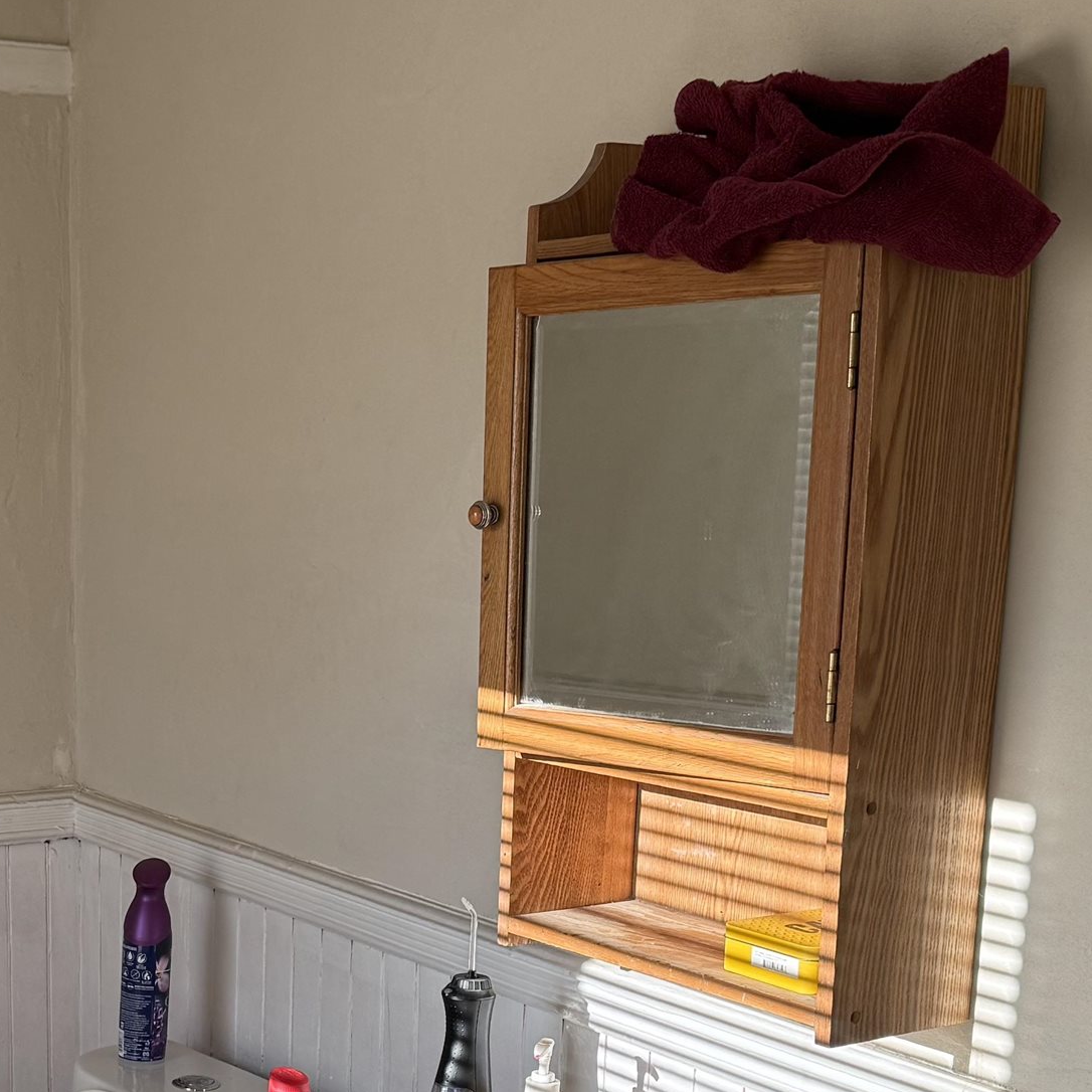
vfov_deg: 27.7
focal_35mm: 60
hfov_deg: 27.7
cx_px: 146
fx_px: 2141
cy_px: 951
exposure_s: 1/393
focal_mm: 6.76
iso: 100
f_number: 1.78
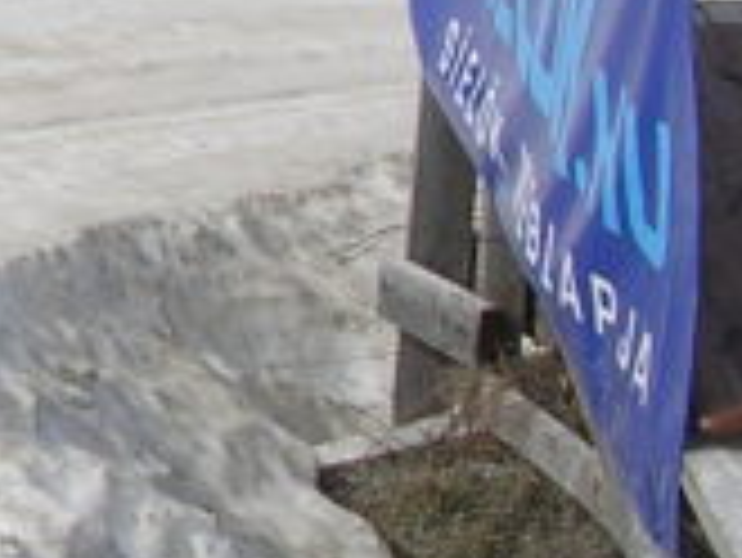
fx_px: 3947
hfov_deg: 10.0
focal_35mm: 184
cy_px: -225
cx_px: -729
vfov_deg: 8.0
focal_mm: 5.8
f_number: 5.6
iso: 50
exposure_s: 1/393
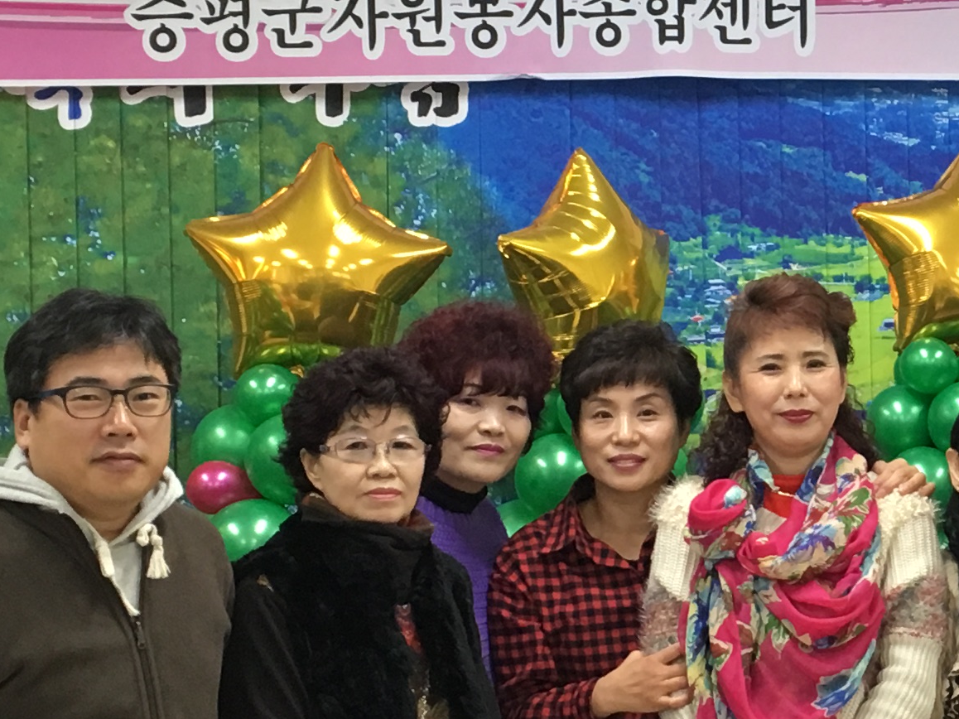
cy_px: 350
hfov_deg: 18.8
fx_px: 2798
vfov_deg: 14.6
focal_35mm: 101
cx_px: 1017
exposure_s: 1/30
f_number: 2.2
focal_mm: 4.15
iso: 80
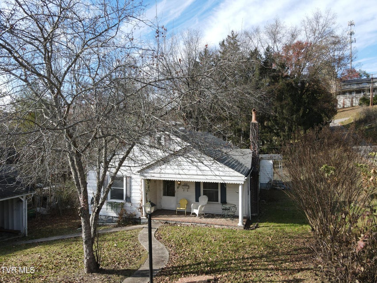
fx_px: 261
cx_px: 188
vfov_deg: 56.8
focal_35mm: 24
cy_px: 142
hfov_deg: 71.6
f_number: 2.8
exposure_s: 1/320
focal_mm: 4.5
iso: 100
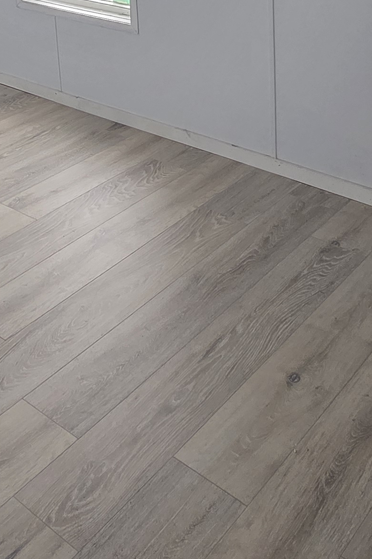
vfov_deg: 37.4
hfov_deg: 29.2
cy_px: -20
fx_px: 713
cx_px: 198
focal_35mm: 46
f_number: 2.2
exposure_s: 1/120
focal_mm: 2.2
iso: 125
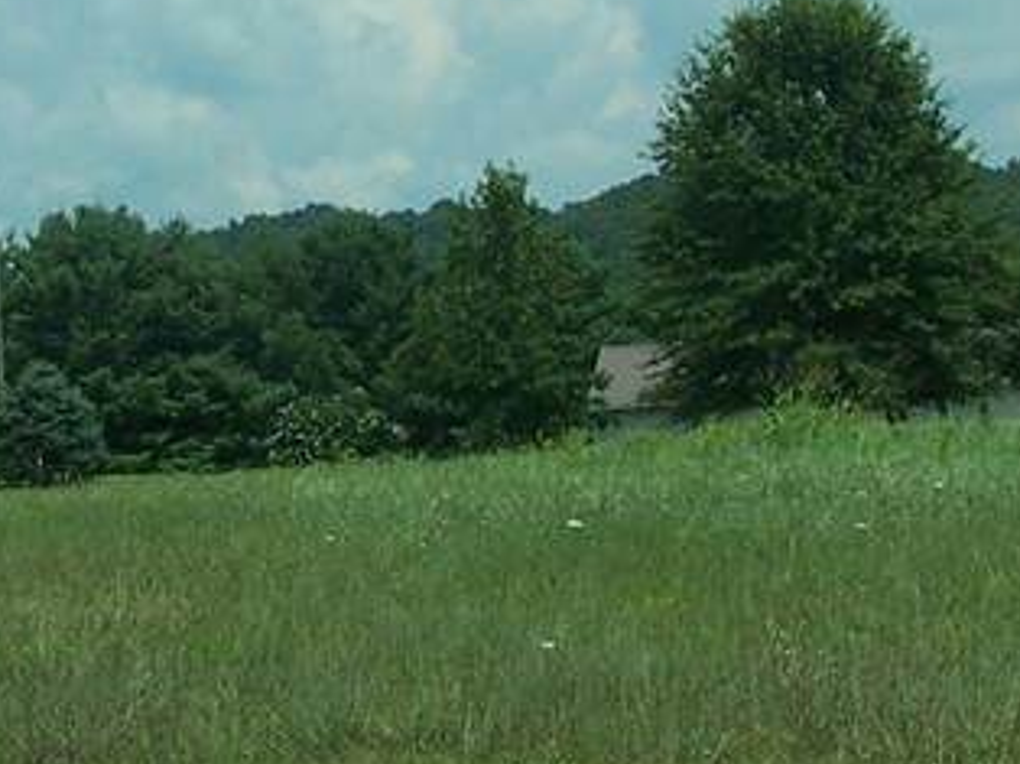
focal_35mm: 124
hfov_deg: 15.9
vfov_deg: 11.8
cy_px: -52
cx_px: 344
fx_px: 3651
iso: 80
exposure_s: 1/1000
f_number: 4
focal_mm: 6.3
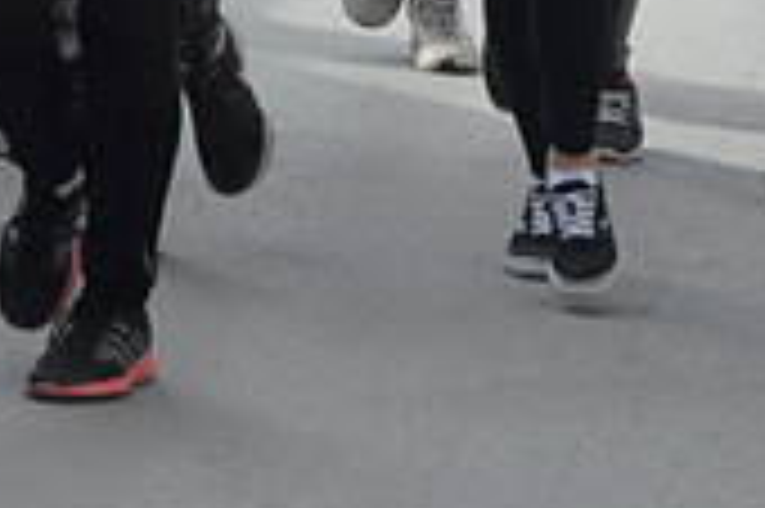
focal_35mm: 359
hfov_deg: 5.7
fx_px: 7621
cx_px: -104
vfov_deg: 3.8
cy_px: -276
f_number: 11
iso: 800
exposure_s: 1/500
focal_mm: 48
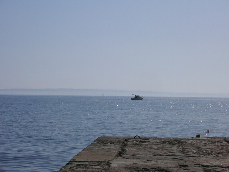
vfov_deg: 14.1
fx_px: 695
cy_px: 86
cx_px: 114
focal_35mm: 105
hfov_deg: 18.7
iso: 50
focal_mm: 17.1
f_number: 13
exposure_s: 1/350
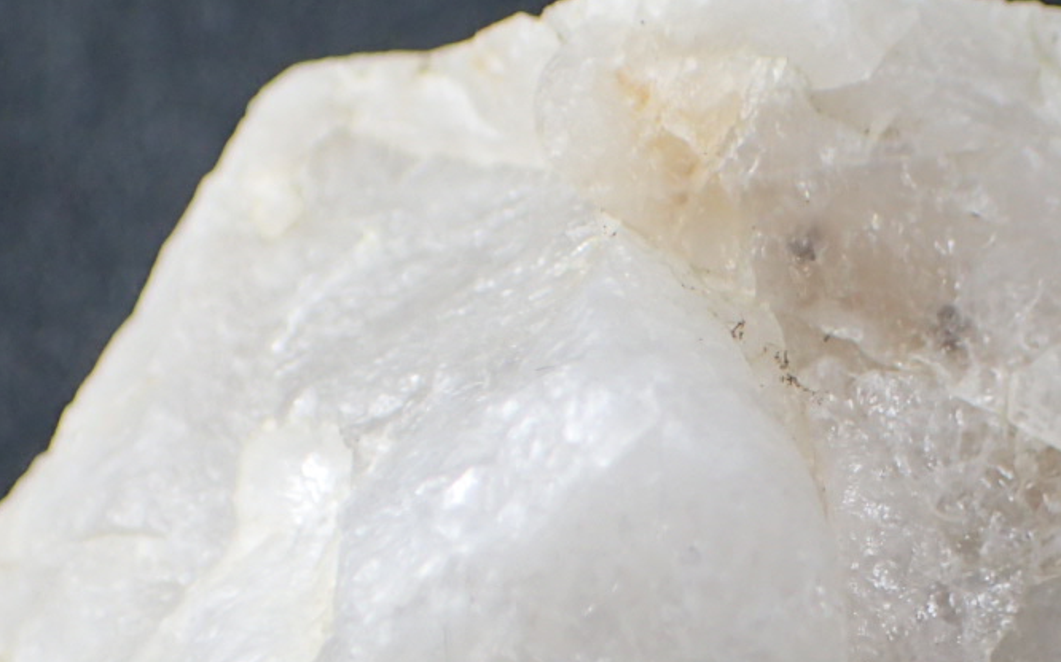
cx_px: 784
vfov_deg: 12.0
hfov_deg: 19.3
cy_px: 719
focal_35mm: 107
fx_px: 3093
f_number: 2.6
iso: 125
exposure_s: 1/125
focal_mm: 6.42
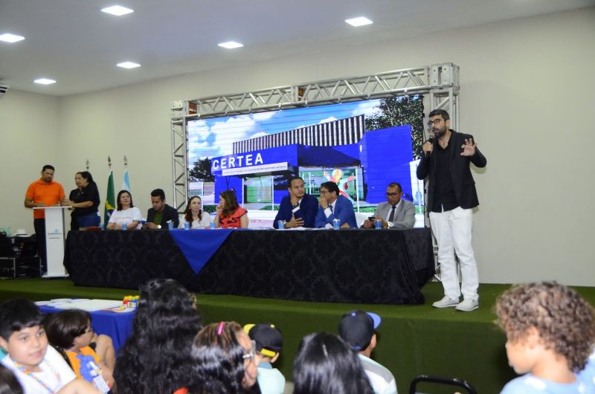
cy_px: 197
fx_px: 668
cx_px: 298
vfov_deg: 32.9
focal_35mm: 40
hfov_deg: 48.0
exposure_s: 1/160
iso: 1600
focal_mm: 27
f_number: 4
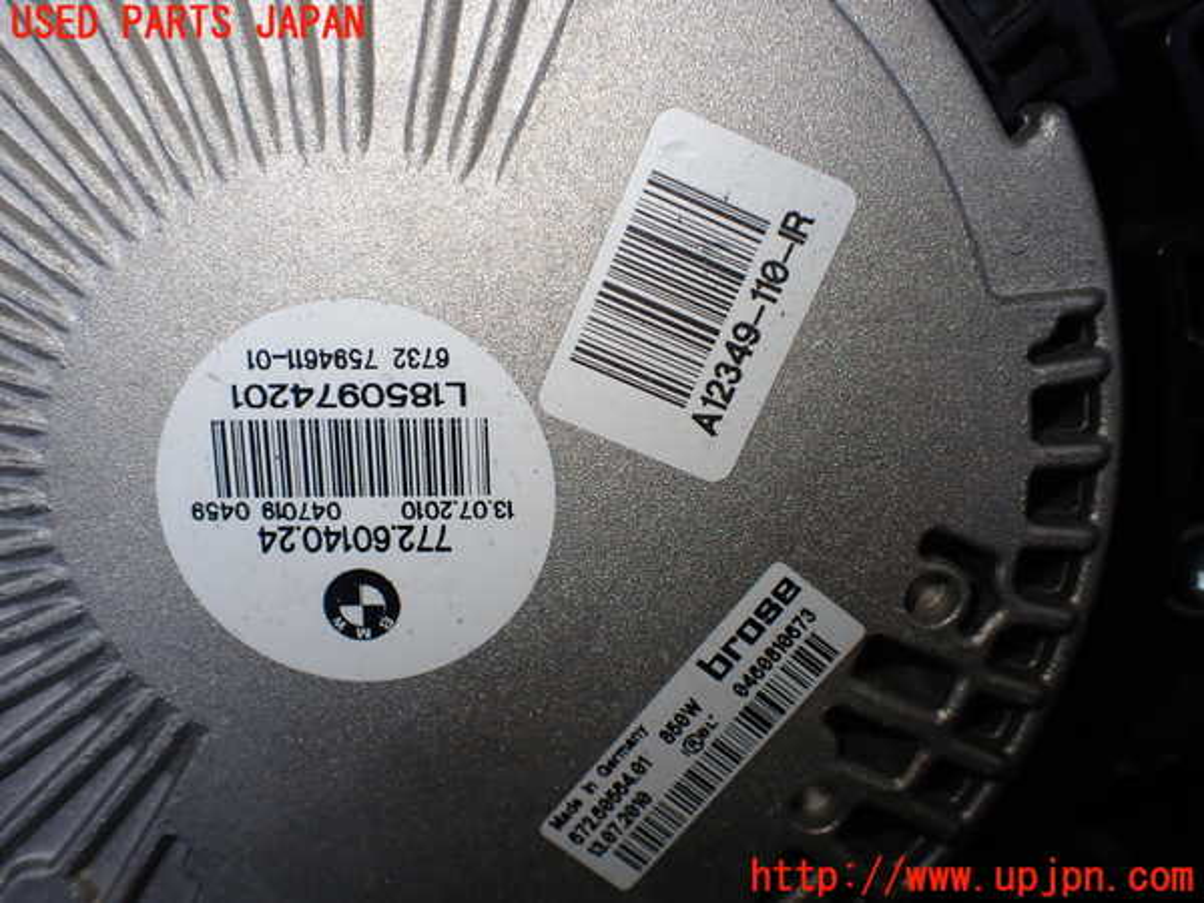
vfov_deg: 46.8
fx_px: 1043
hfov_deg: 60.0
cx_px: 602
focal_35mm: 30
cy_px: 452
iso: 160
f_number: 2.3
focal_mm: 5.4
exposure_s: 1/125
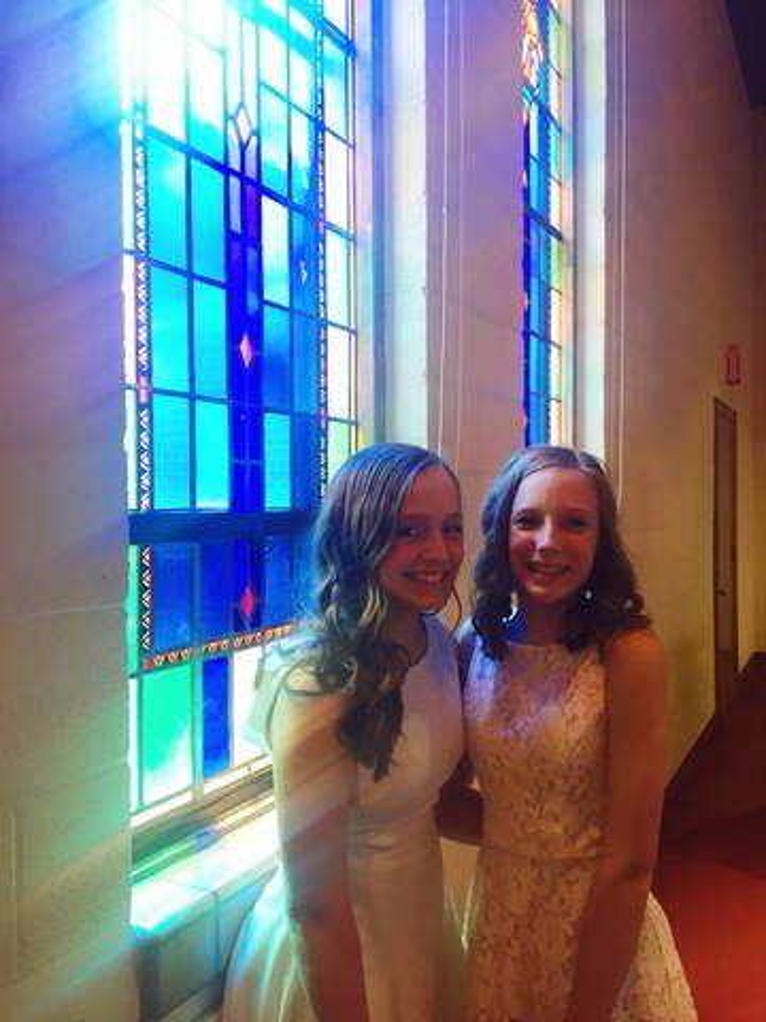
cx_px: 383
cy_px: 511
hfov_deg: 48.2
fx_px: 856
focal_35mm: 29
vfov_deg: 61.7
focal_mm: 4.15
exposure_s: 1/30
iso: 80
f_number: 2.2
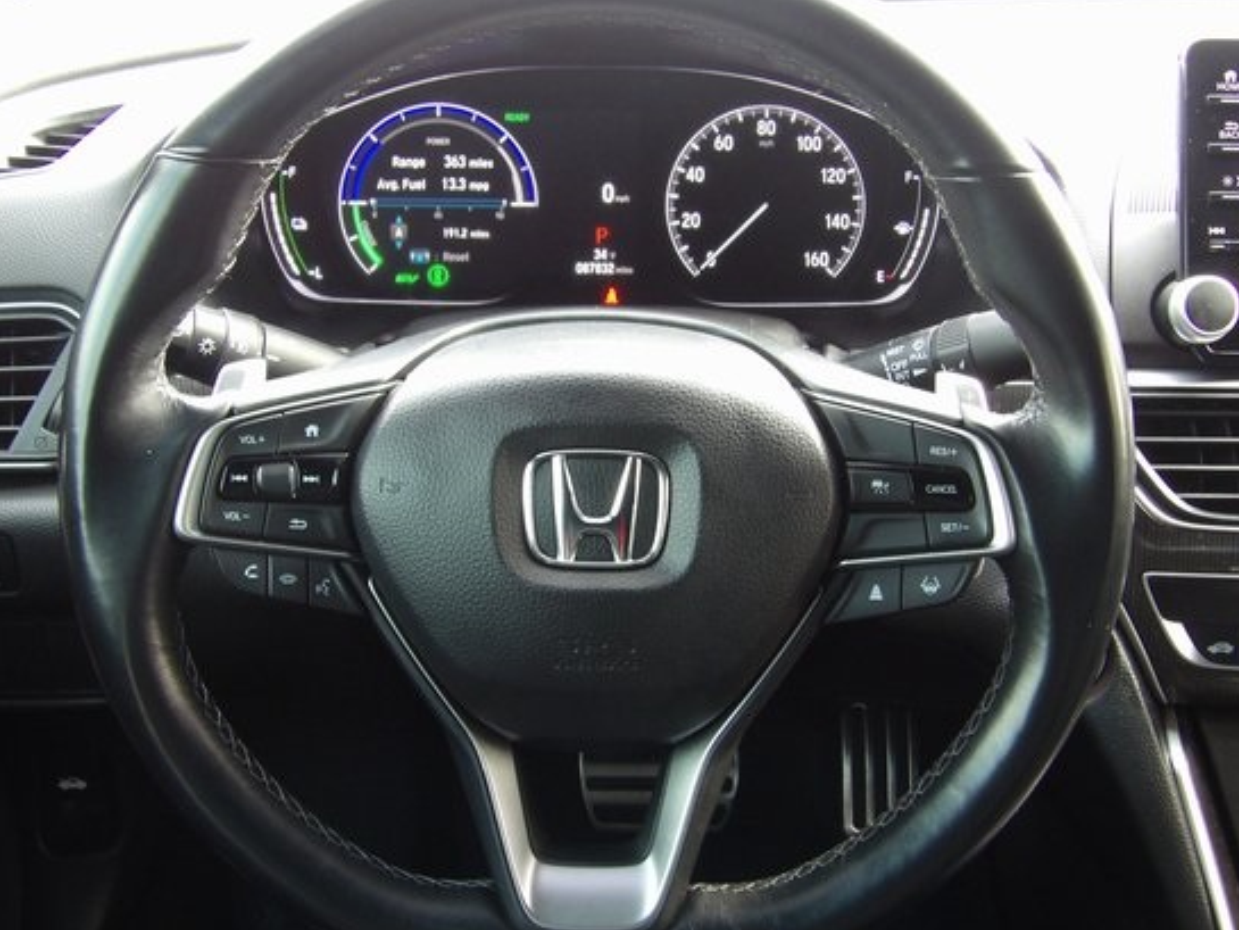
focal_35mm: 54
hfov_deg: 35.5
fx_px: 1933
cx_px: 596
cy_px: 500
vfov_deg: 27.0
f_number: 3.8
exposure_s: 1/17
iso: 285
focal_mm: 8.2
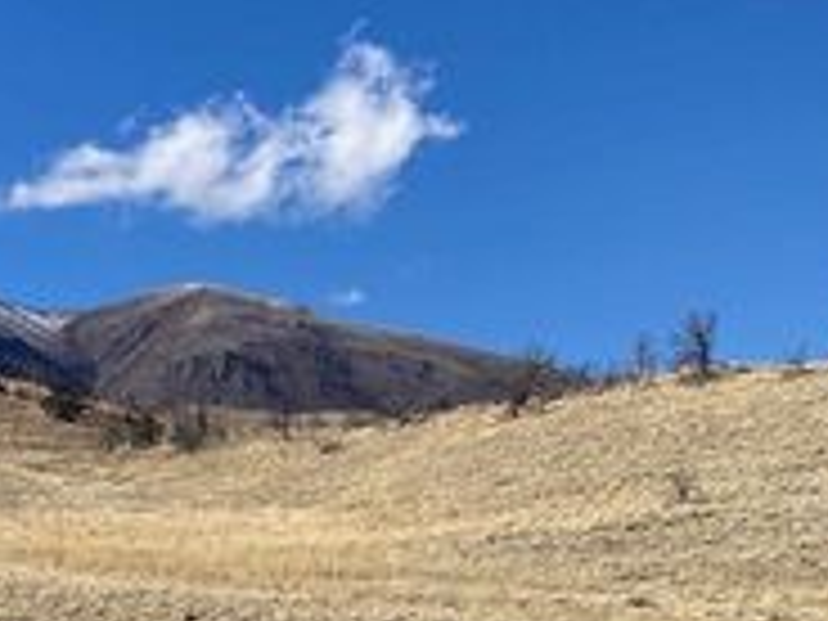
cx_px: -216
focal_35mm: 76
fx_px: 1818
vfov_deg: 19.2
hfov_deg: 23.1
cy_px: 515
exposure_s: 1/2433
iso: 20
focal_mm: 3.99
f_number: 1.8
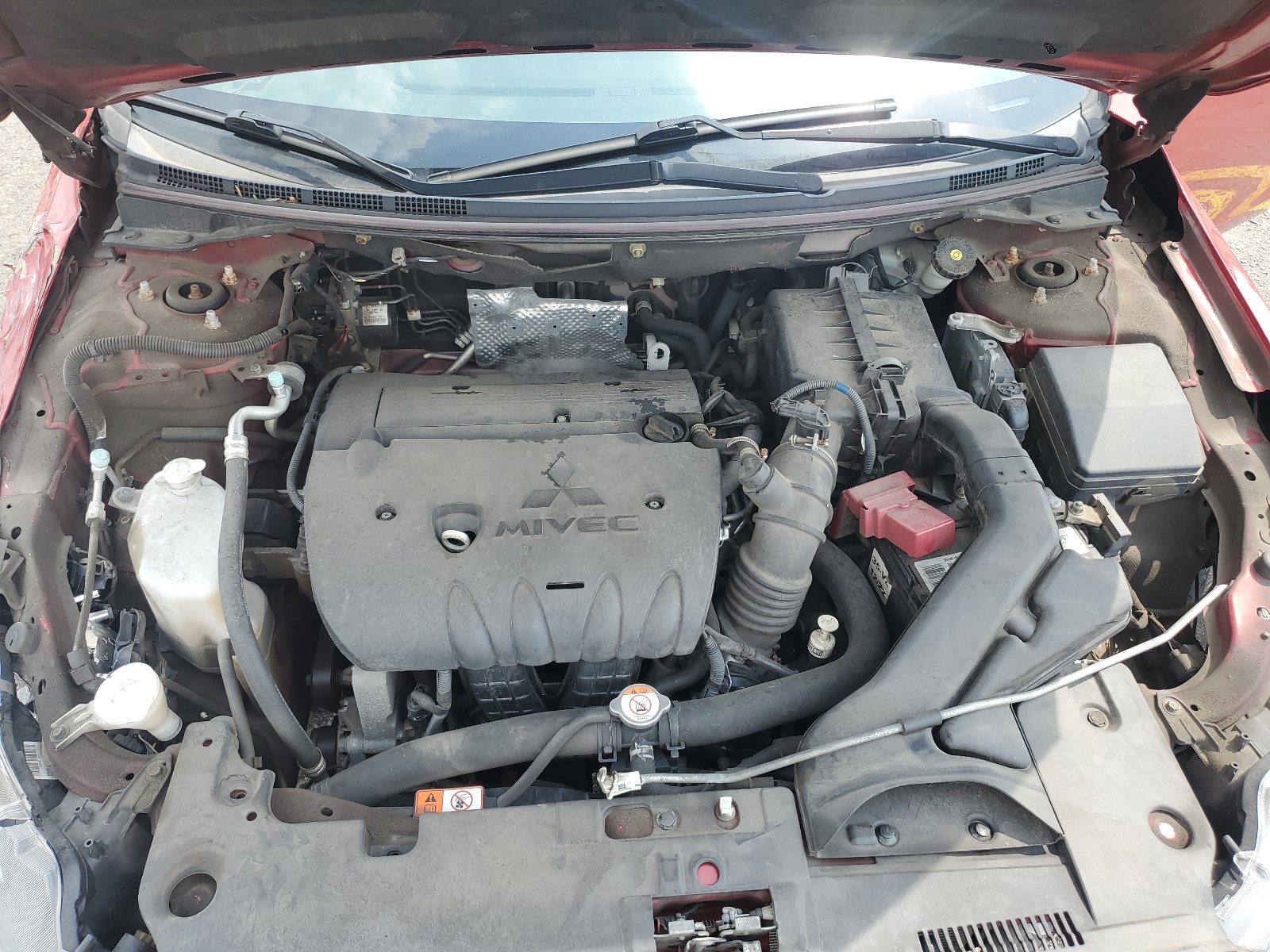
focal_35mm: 26
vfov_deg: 53.1
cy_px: 476
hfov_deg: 67.3
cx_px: 635
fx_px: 954
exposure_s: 1/476
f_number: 1.5
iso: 50
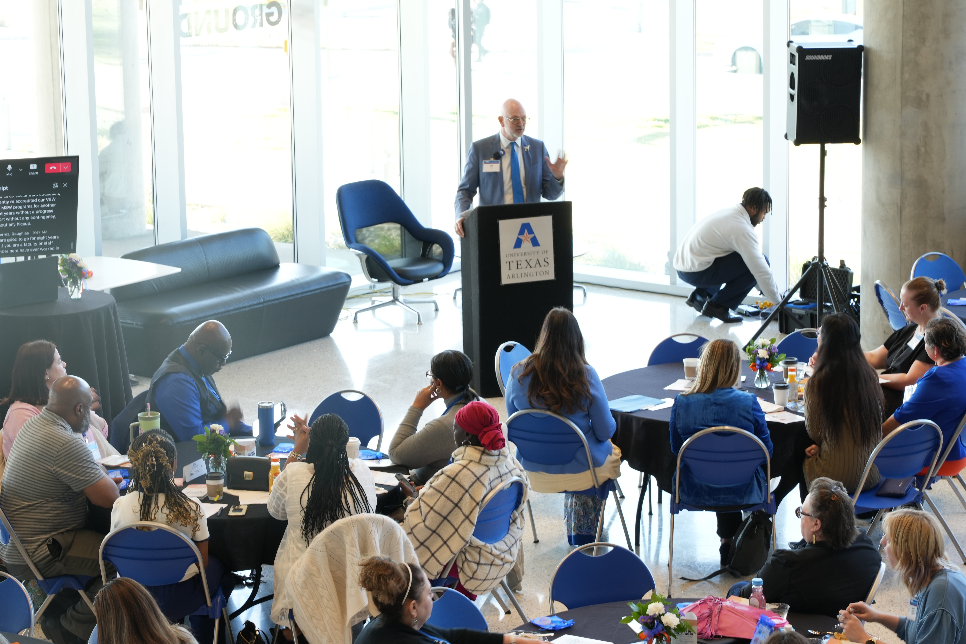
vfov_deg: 13.0
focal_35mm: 105
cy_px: 322
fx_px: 2817
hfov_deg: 19.5
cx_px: 483
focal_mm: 105
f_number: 11
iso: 640
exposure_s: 1/15
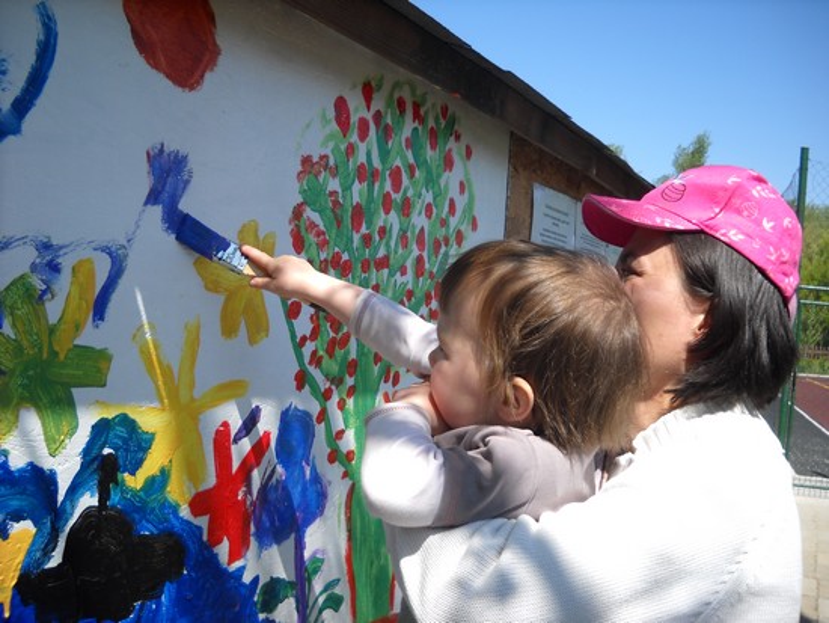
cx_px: 414
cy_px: 312
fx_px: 982
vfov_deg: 35.2
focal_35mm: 41
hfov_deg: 45.8
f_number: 5.5
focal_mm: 6.72
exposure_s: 1/201
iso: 64
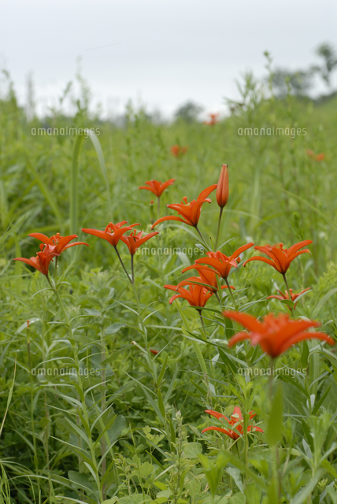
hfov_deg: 10.2
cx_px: 168
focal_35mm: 135
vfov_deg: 15.2
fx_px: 1891
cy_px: 252
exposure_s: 1/20
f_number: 10
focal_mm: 90
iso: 100
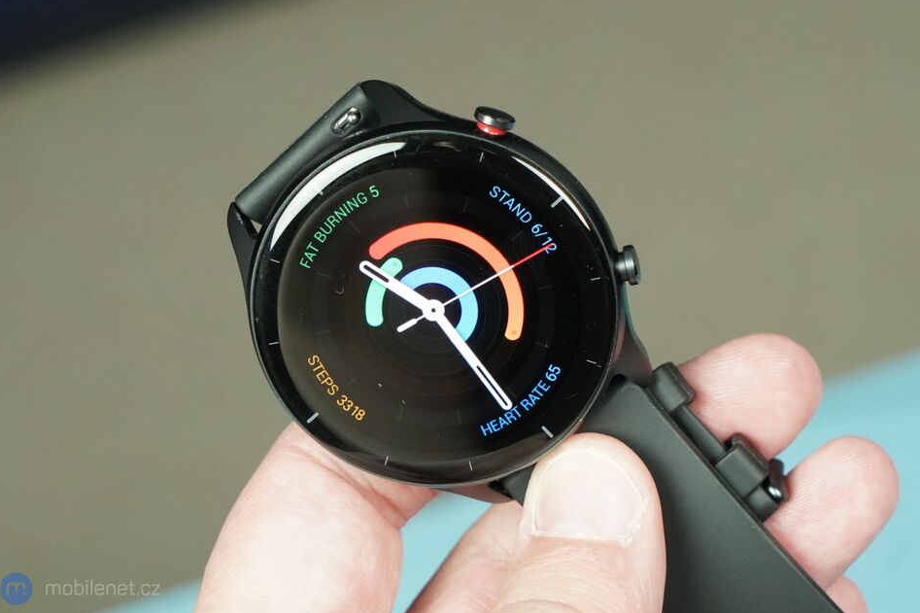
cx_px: 454
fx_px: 1814
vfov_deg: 19.2
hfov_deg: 28.5
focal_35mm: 71
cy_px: 307
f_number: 8
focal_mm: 70
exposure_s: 1/200
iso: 5000
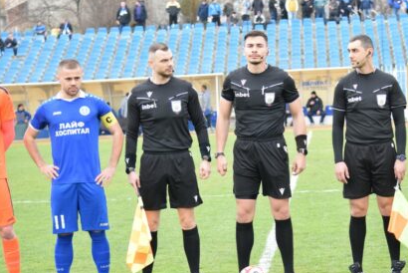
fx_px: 2220
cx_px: 279
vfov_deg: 7.0
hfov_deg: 10.5
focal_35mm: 196
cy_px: 122
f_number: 4.5
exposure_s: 1/800
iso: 1600
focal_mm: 85
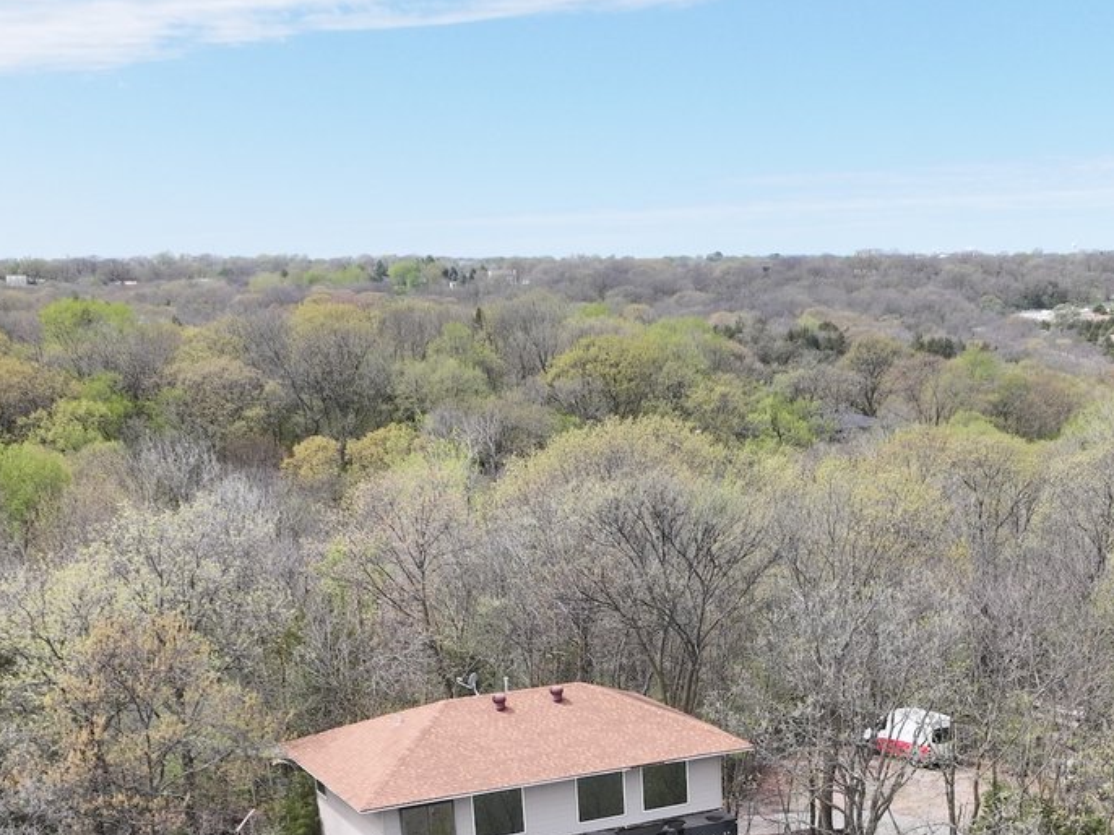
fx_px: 1705
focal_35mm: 53
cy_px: 907
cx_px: 834
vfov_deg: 25.6
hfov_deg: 35.4
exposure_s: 1/100
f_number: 2.8
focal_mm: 12.29
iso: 220
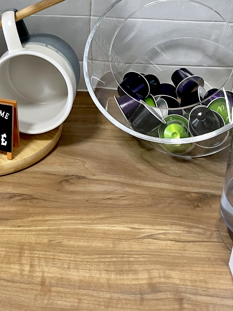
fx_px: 431
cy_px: 26
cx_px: 41
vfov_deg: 36.9
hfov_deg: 29.5
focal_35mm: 48
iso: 125
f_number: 1.6
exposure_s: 1/70
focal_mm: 4.2
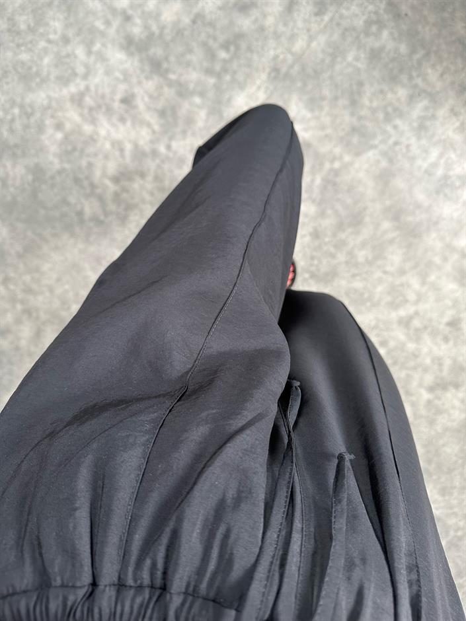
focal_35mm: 24
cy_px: 310
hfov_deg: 56.8
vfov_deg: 71.6
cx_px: 233
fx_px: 431
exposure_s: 1/93
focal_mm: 6.86
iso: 250
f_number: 1.78
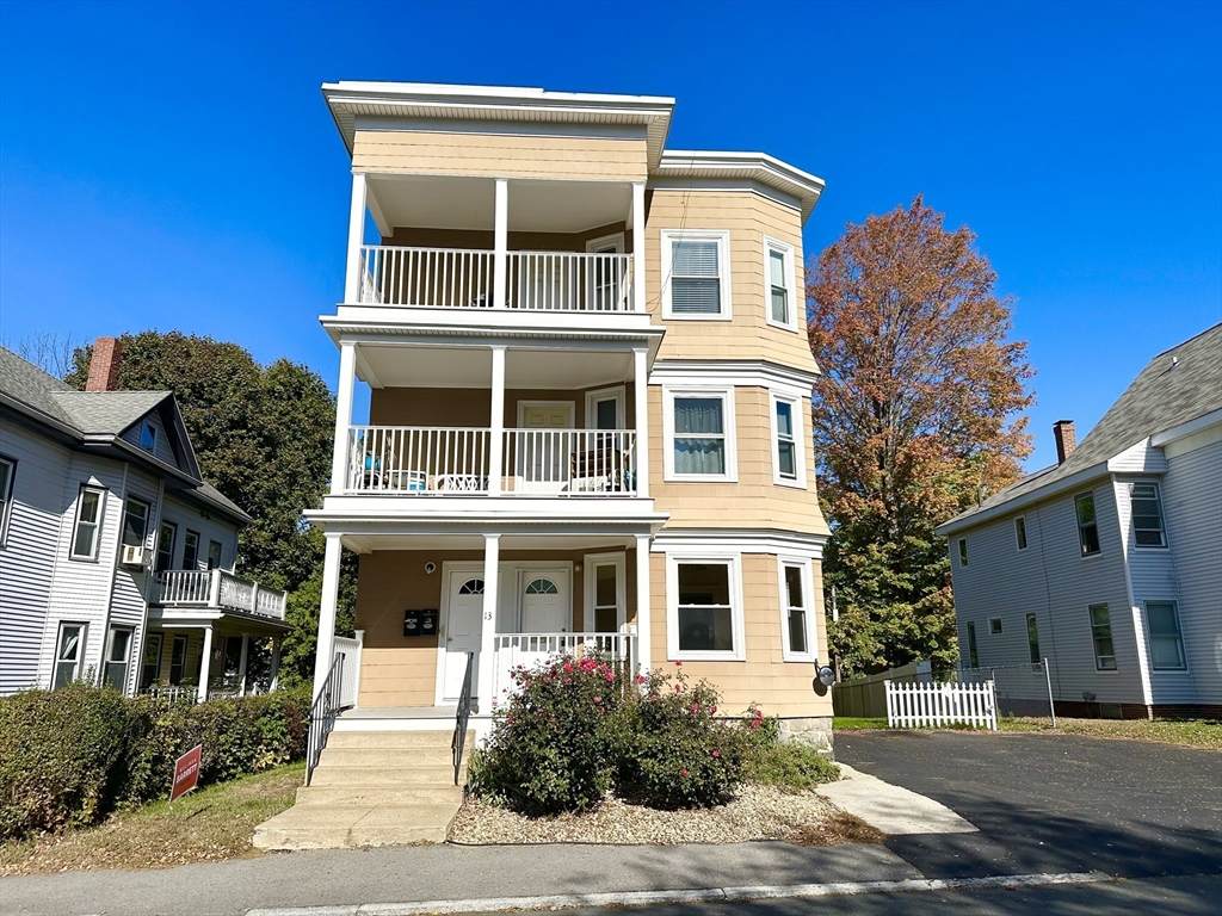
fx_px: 847
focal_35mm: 24
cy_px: 458
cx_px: 611
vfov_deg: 56.8
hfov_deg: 71.6
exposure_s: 1/8929
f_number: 1.78
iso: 80
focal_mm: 6.86
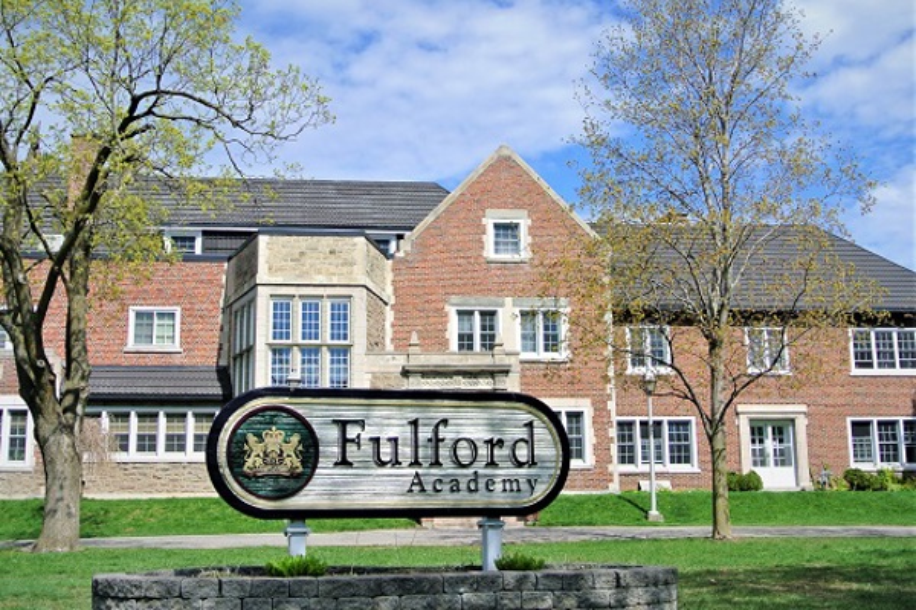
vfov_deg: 31.9
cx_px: 458
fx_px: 1069
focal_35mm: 42
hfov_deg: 46.4
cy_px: 305
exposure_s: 1/800
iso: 100
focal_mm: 15.7
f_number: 5
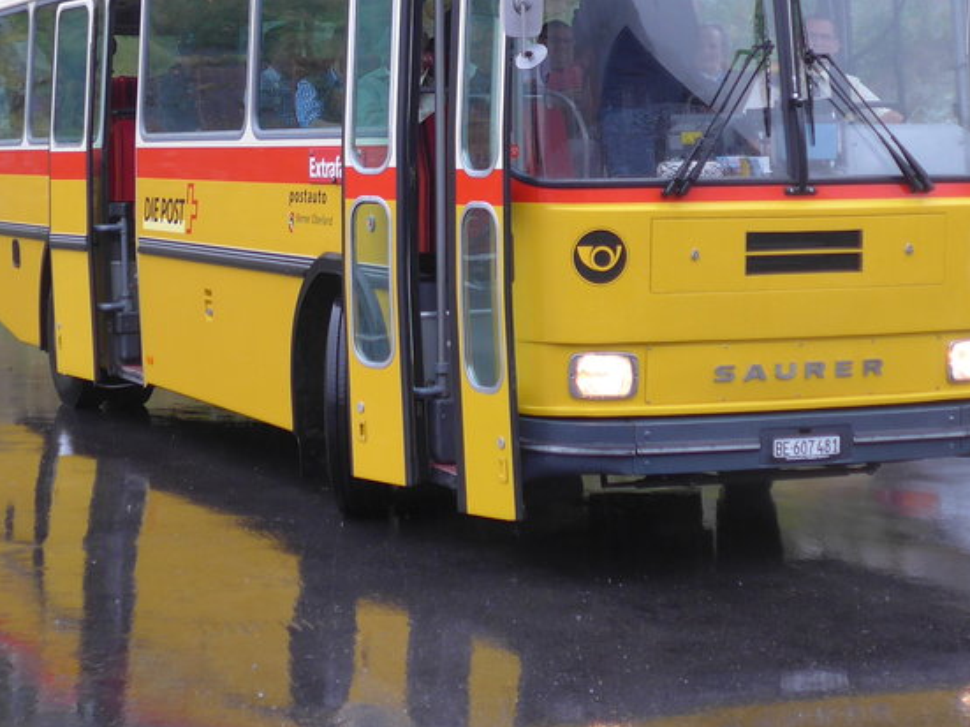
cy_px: 30
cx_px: 378
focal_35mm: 85
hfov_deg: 23.0
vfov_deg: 17.0
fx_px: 2381
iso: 125
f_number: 2.5
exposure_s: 1/60
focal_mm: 8
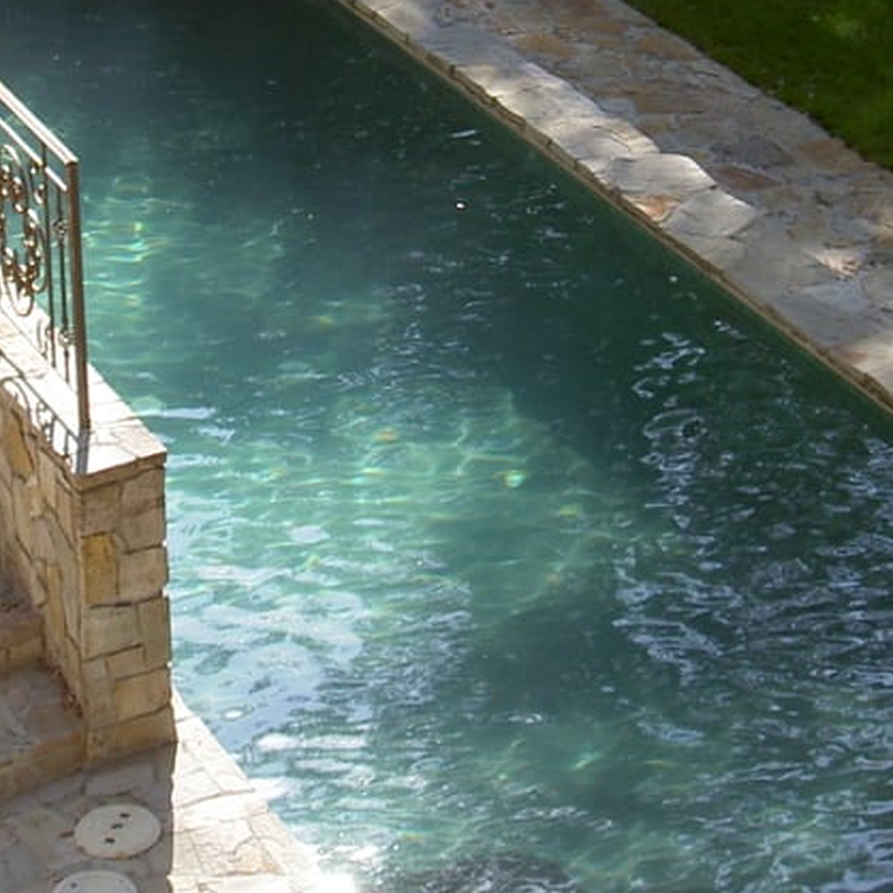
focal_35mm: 110
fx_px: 3210
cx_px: 309
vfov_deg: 15.6
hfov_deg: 15.8
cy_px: 85
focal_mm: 8
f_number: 4.7
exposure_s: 1/125
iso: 50
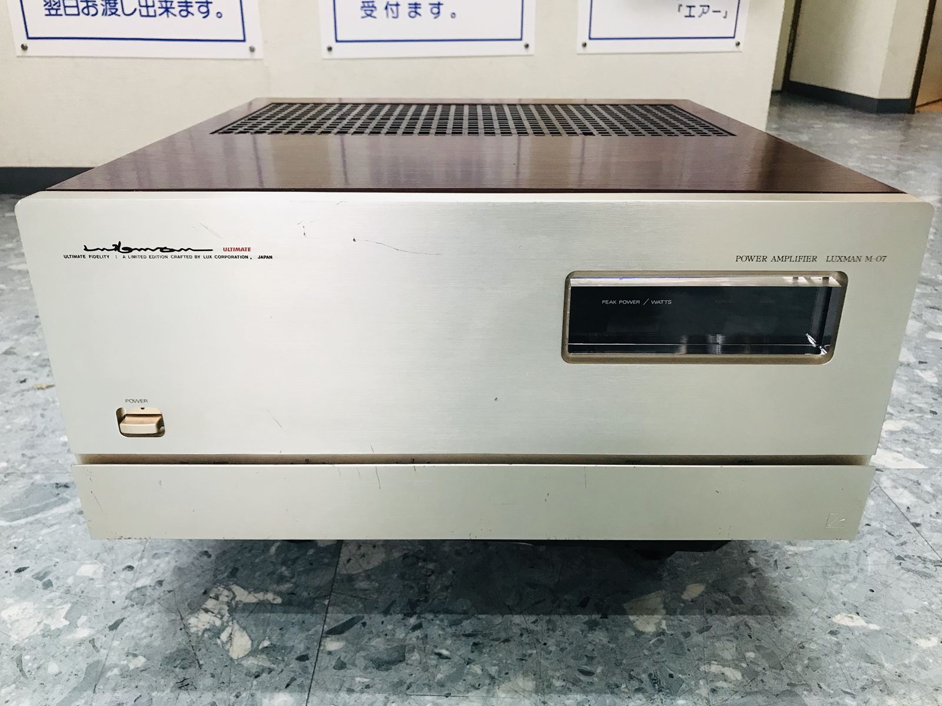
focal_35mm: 28
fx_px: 762
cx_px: 471
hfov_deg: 63.4
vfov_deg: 49.7
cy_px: 353
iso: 32
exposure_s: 1/25
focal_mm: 3.99
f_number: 1.8
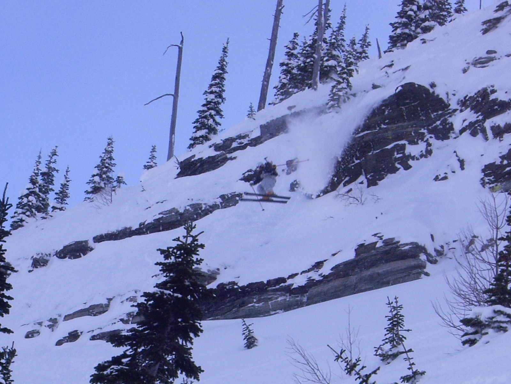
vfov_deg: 13.0
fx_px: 1683
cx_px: 256
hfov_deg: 17.3
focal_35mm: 114
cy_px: 192
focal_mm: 18.6
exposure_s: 1/125
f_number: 8.3
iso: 64
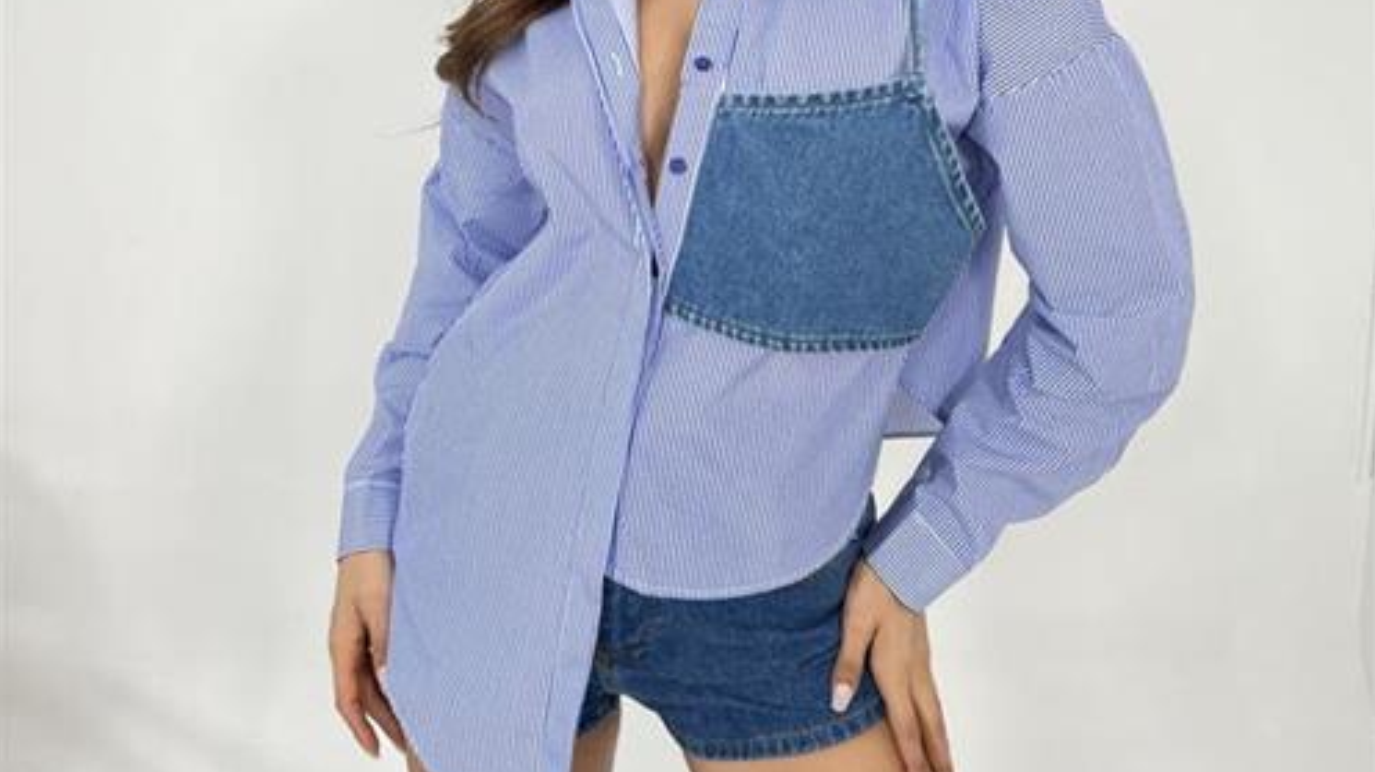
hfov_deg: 52.8
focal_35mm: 38
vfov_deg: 30.3
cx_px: 689
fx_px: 1385
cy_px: 133
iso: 50
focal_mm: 5.7
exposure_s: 1/121
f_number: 1.5
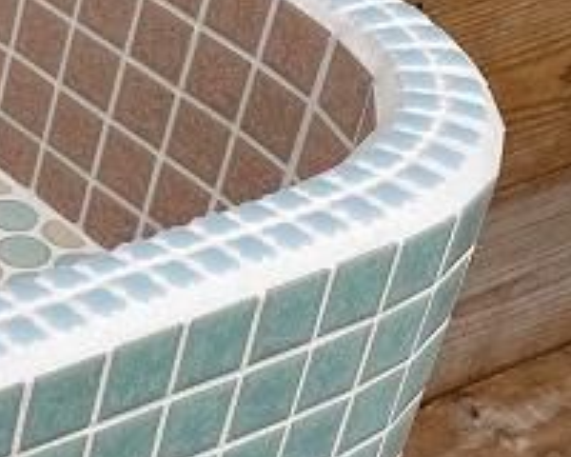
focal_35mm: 130
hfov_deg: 12.7
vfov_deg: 11.9
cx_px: -628
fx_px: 2197
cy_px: 291
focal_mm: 4.25
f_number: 1.8
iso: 32
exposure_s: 1/309
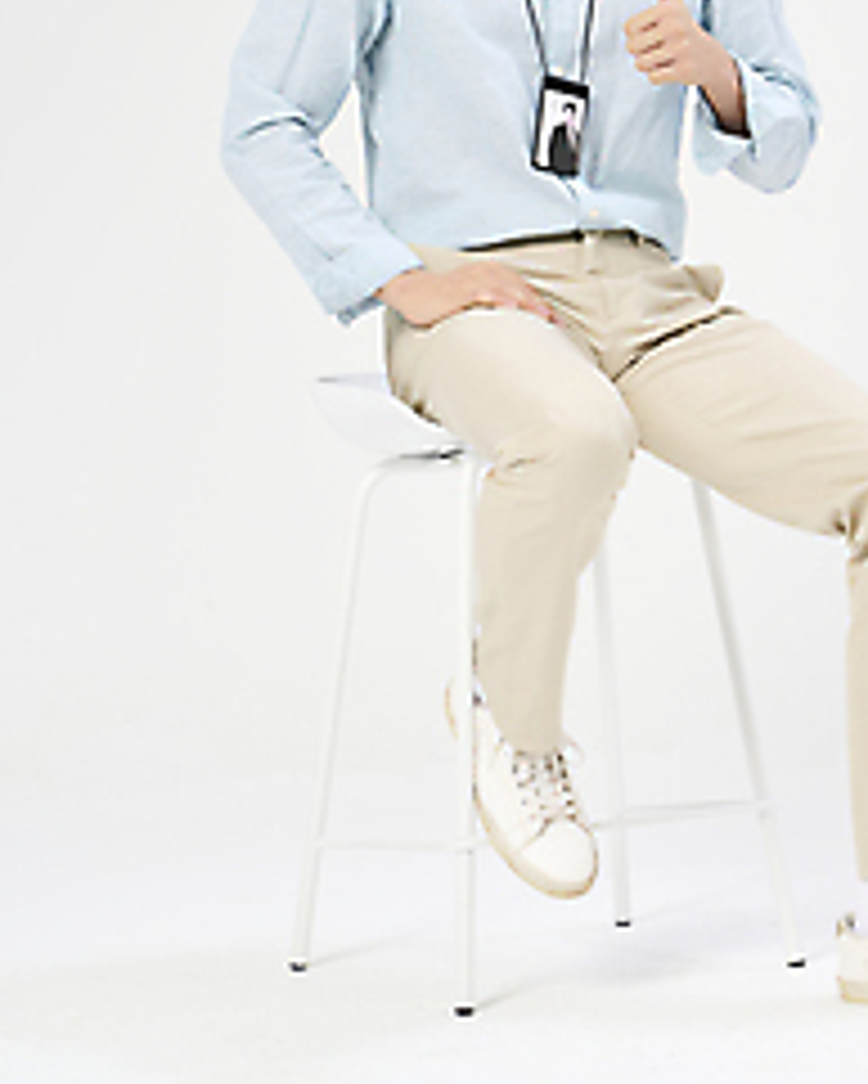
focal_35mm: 109
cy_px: 220
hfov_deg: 14.1
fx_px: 3498
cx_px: 587
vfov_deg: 17.5
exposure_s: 1/125
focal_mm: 70
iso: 160
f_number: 11
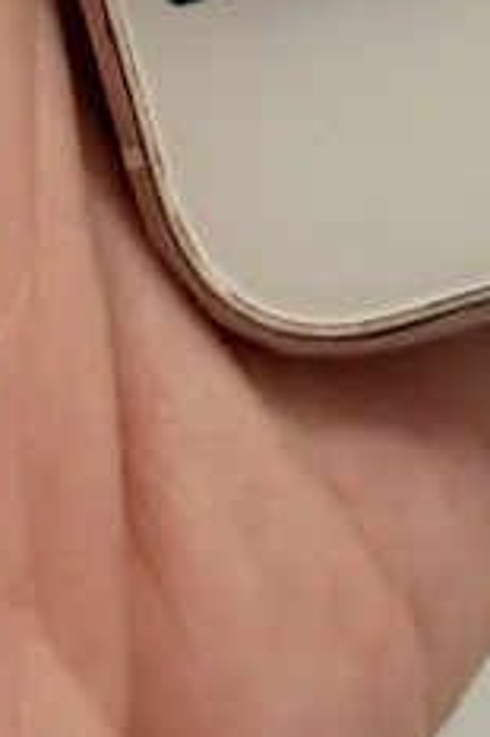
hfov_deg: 4.4
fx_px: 6318
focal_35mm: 309
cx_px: 452
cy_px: -1196
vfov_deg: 6.3
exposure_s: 1/60
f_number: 1.78
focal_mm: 6.76
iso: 125
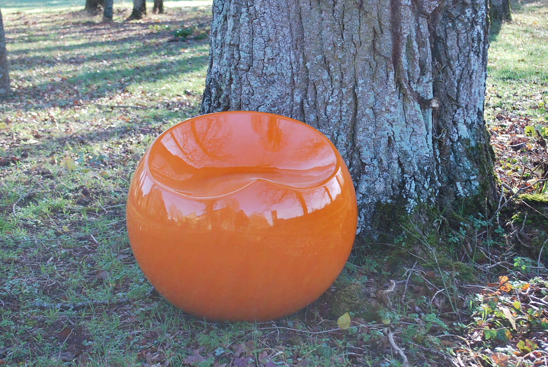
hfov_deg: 35.0
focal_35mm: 57
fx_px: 869
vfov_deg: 23.8
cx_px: 274
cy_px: 184
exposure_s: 1/80
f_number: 5.3
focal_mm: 38
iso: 200
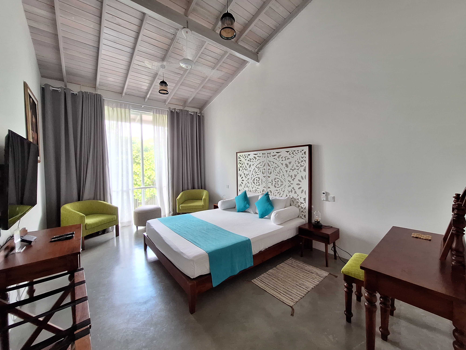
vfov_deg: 89.9
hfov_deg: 106.2
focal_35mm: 13
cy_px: 175
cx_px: 233
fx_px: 175
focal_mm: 1.74
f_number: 2.2
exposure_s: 1/50
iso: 125
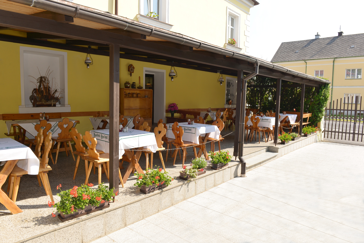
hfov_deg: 73.7
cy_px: 122
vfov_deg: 53.2
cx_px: 182
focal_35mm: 24
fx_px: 243
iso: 100
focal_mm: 24
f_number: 8
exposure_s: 1/125
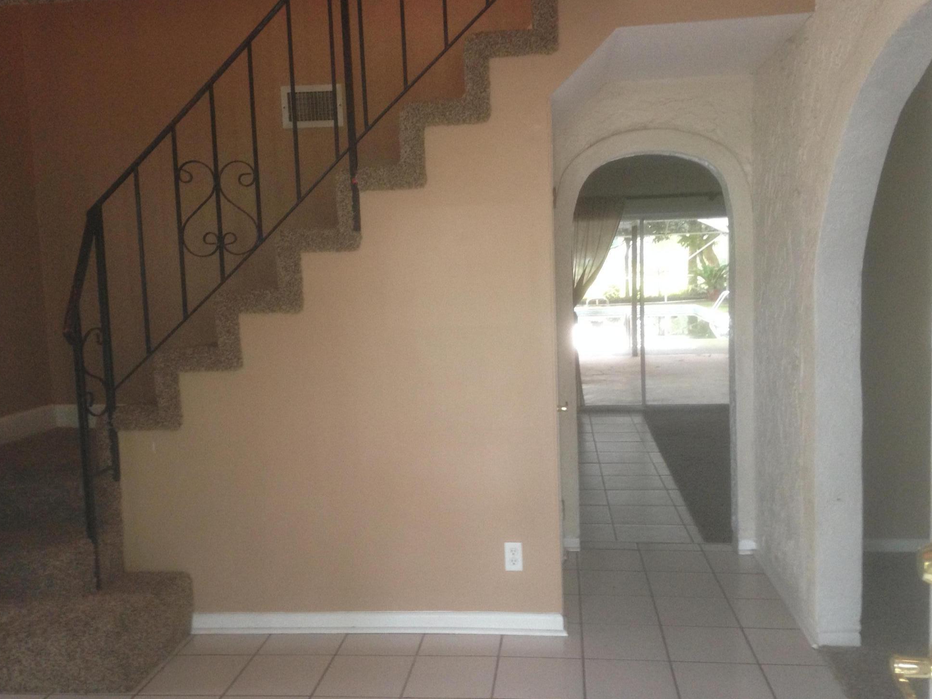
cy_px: 342
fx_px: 915
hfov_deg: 54.0
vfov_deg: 41.8
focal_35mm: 34
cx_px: 473
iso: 200
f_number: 2.4
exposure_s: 1/20
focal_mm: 4.12
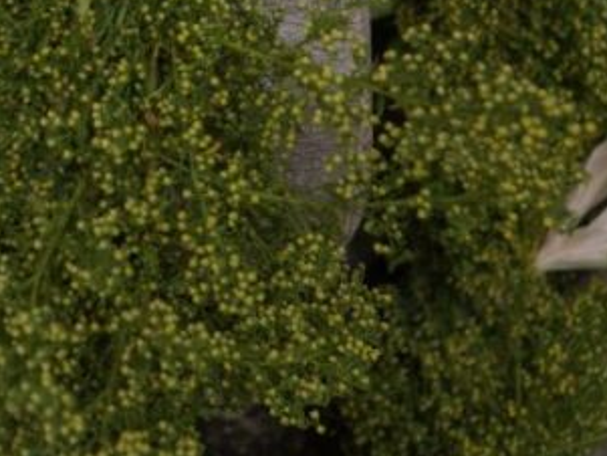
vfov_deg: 7.4
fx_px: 3407
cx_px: -377
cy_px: -371
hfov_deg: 9.8
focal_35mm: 194
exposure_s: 1/200
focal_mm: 32.2
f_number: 4
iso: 100
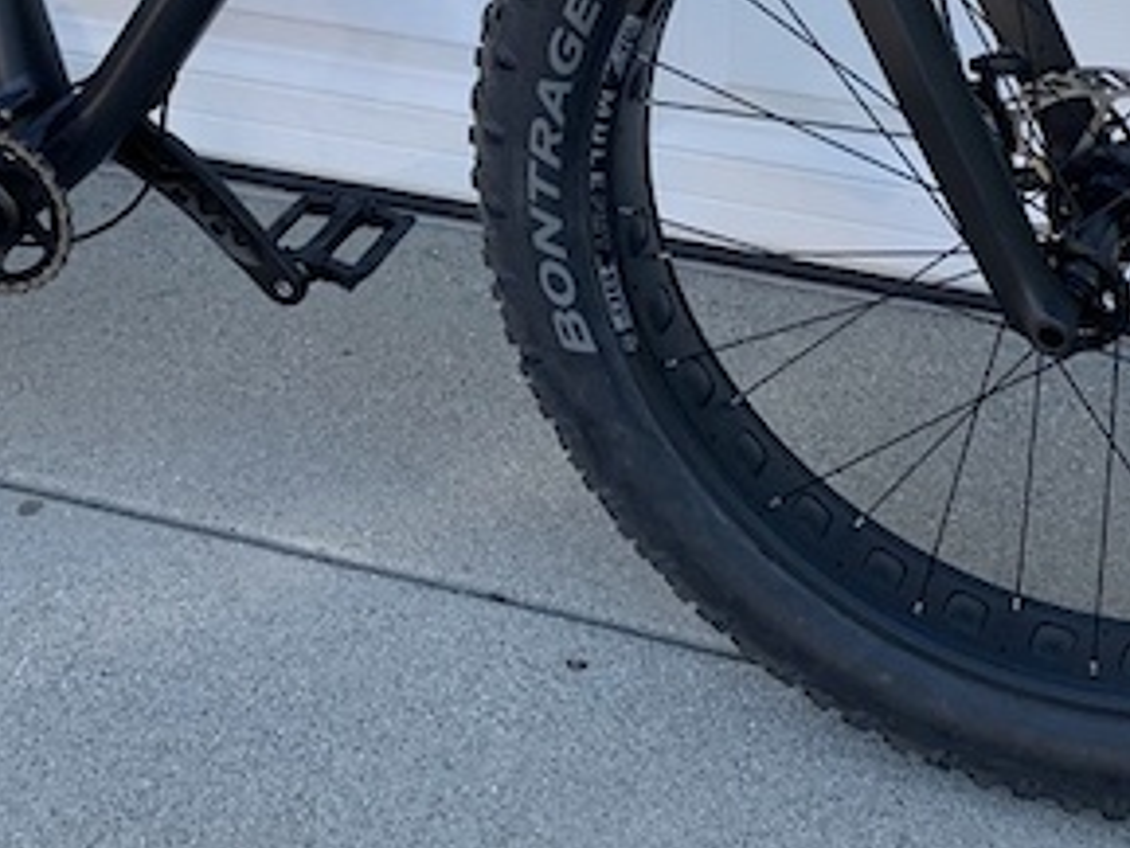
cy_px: -82
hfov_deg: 27.0
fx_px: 2351
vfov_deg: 19.6
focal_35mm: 72
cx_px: 493
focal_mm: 4.25
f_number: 1.8
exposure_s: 1/242
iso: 25
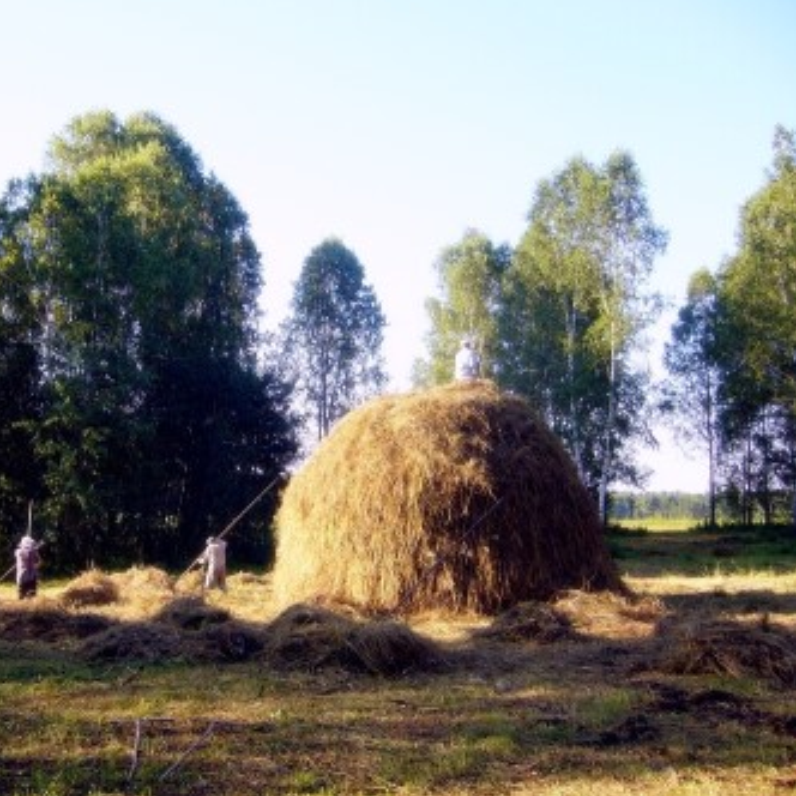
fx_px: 1093
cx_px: 259
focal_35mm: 42
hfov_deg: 39.5
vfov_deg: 40.0
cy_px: 393
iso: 80
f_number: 2.8
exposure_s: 1/200
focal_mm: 5.8
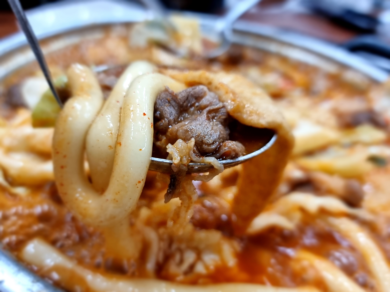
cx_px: 195
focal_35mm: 24
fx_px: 270
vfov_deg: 56.8
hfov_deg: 71.6
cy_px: 146
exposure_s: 1/60
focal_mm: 6.7
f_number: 1.8
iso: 320
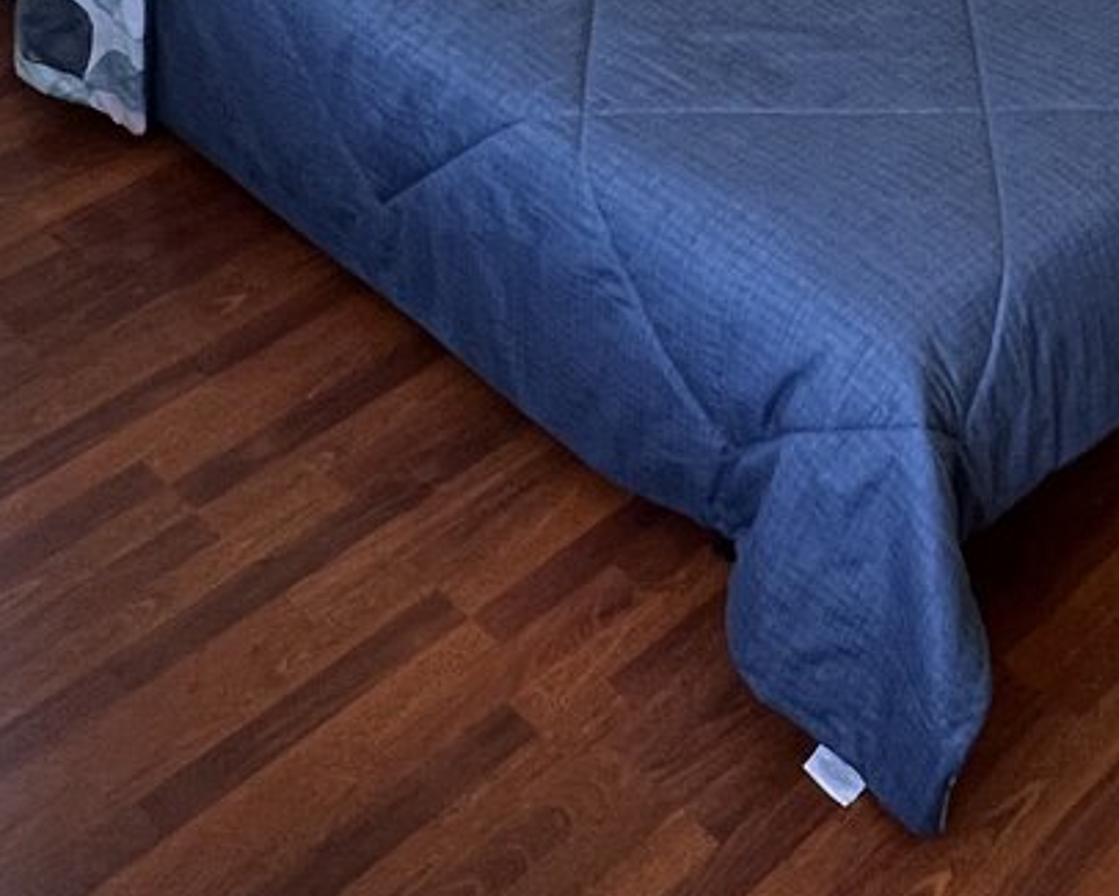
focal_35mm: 60
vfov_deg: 23.3
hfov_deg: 30.4
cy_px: -165
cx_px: 948
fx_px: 1988
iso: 250
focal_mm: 1.57
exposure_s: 1/99
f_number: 1.8
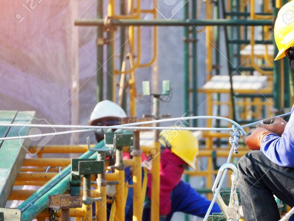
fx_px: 3813
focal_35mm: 449
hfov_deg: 4.4
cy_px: 141
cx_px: 237
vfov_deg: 3.3
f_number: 5.6
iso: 320
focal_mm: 138
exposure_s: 1/250
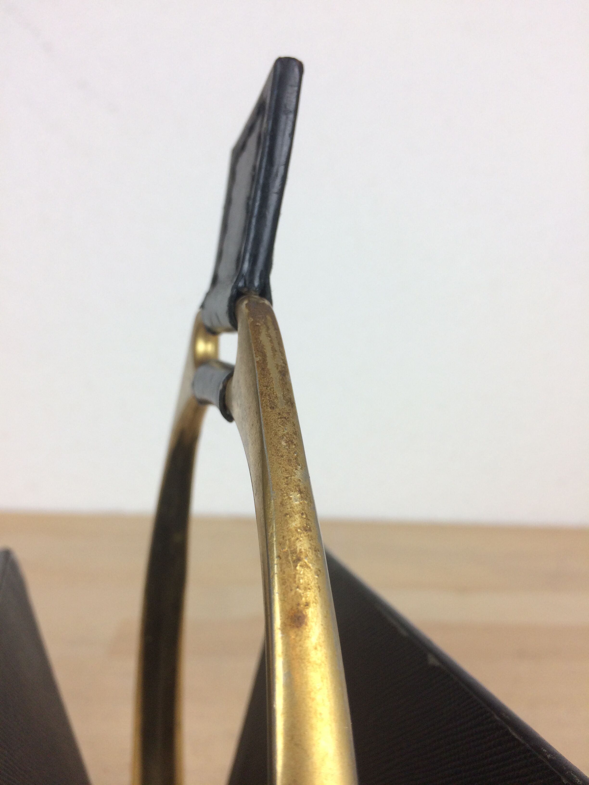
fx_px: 658
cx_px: 294
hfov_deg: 48.2
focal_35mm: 29
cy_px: 392
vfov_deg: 61.7
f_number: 2.2
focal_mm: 4.15
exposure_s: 1/100
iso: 50
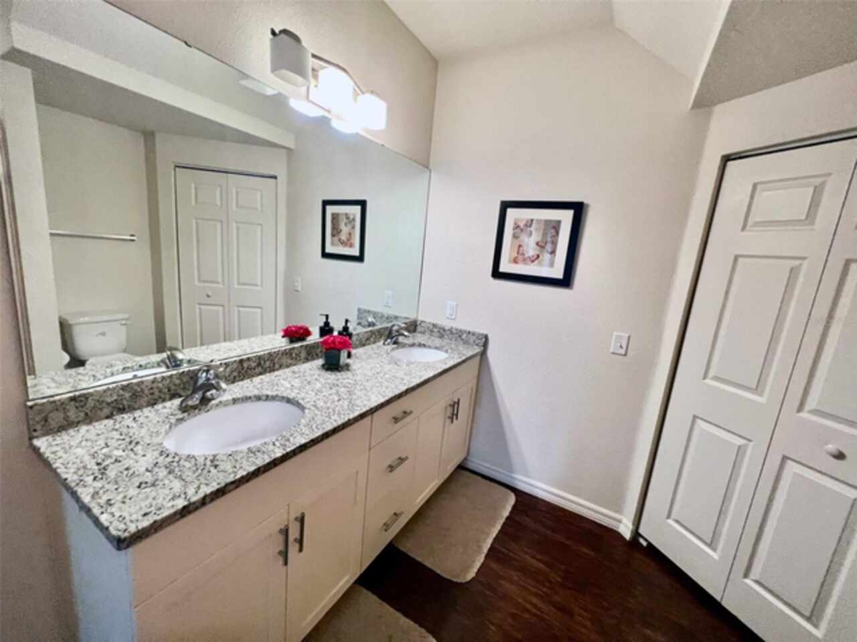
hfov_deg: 106.2
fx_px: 322
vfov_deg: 89.9
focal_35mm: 13
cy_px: 321
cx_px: 428
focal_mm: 1.57
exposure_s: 1/60
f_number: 1.8
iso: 160
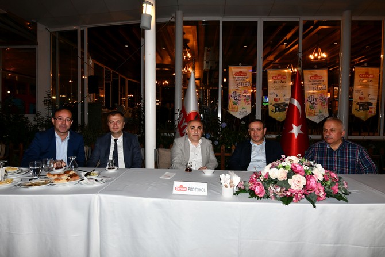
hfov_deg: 73.7
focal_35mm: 24
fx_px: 257
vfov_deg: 53.2
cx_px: 192
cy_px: 128
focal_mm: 24
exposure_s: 1/60
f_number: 8
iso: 1600
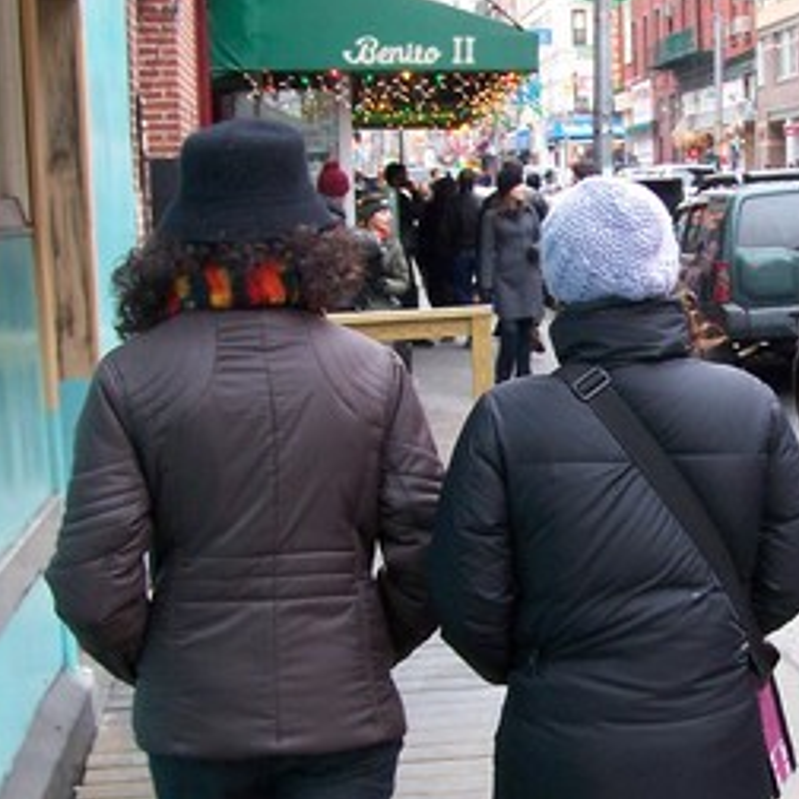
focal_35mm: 80
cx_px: 659
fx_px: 2089
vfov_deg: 21.6
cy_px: 434
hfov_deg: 21.3
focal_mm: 6.3
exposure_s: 1/60
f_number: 2.8
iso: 140
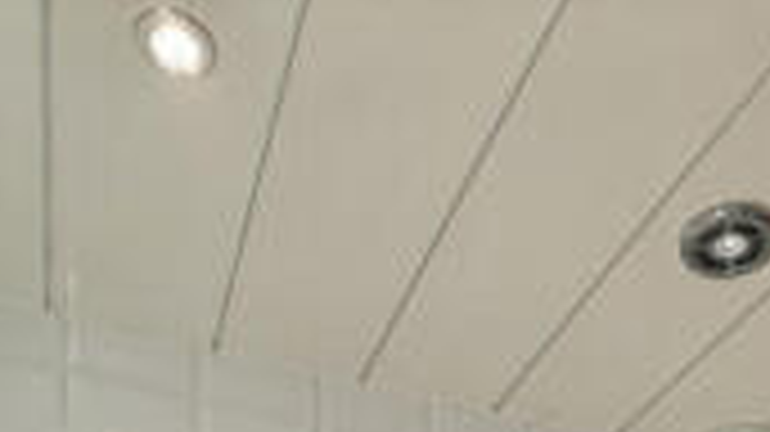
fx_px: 1061
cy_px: 979
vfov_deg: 15.4
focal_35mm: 52
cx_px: 516
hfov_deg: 39.4
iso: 50
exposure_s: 1/173
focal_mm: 2.22
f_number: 2.2
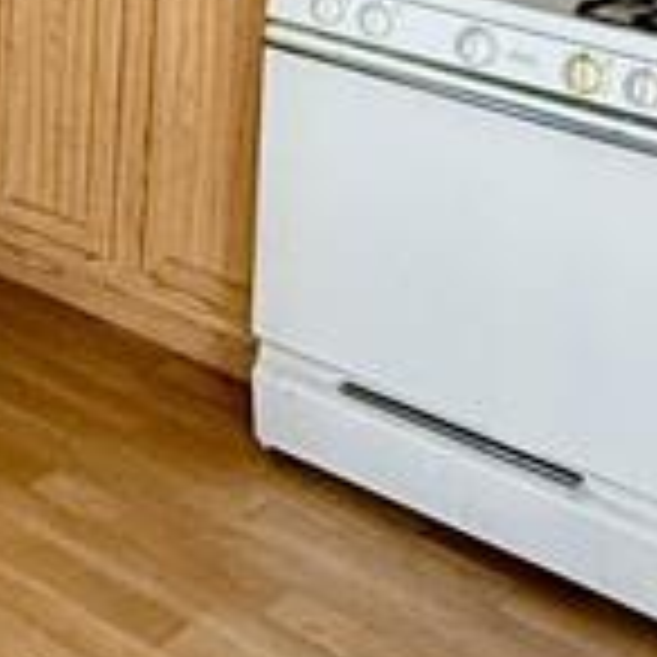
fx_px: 1868
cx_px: -58
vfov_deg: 17.7
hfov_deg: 19.2
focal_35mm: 87
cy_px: -360
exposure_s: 1/99
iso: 250
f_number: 2.2
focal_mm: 2.22
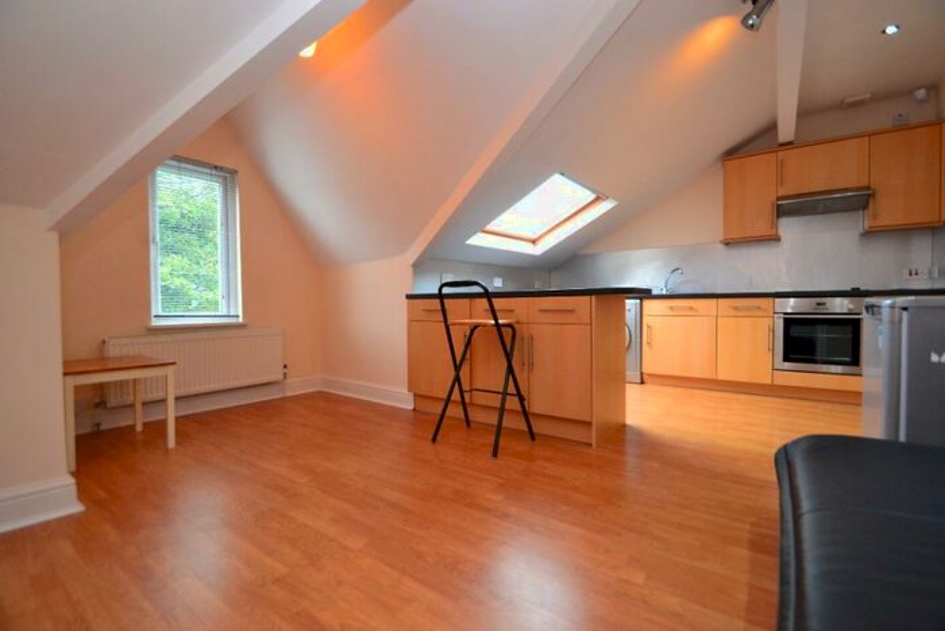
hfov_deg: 100.4
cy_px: 316
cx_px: 472
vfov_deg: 77.4
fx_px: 394
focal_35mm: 15
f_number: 4
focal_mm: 10
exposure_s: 1/50
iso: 800
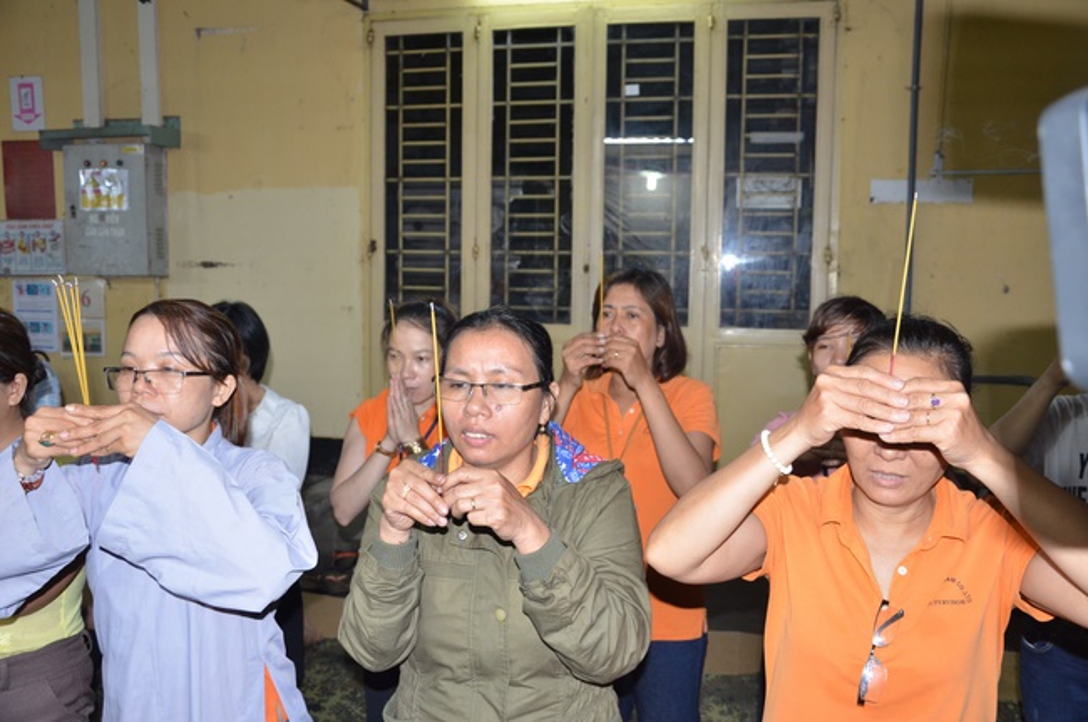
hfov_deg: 57.3
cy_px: 361
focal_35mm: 33
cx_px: 544
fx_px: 996
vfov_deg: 39.8
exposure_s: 1/60
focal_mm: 22
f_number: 5
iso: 1000
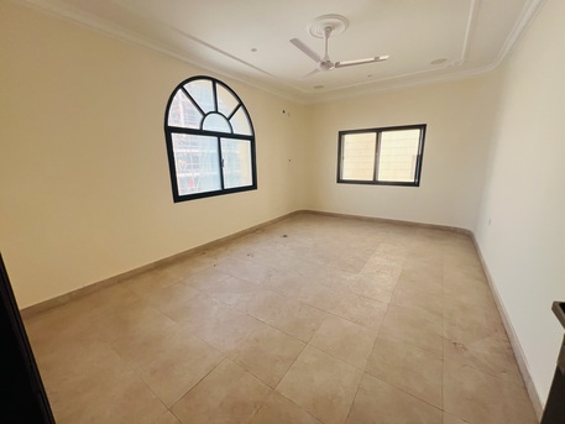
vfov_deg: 89.9
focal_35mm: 13
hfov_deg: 106.2
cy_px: 212
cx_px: 282
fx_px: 212
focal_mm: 1.57
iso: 80
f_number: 1.8
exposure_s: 1/99
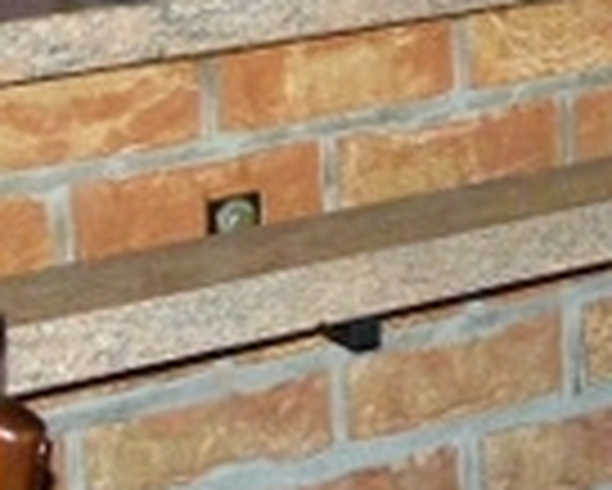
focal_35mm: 168
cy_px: -247
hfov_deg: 11.2
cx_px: 778
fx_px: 3045
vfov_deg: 9.0
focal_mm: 7.1
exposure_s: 1/125
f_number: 3.1
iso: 400
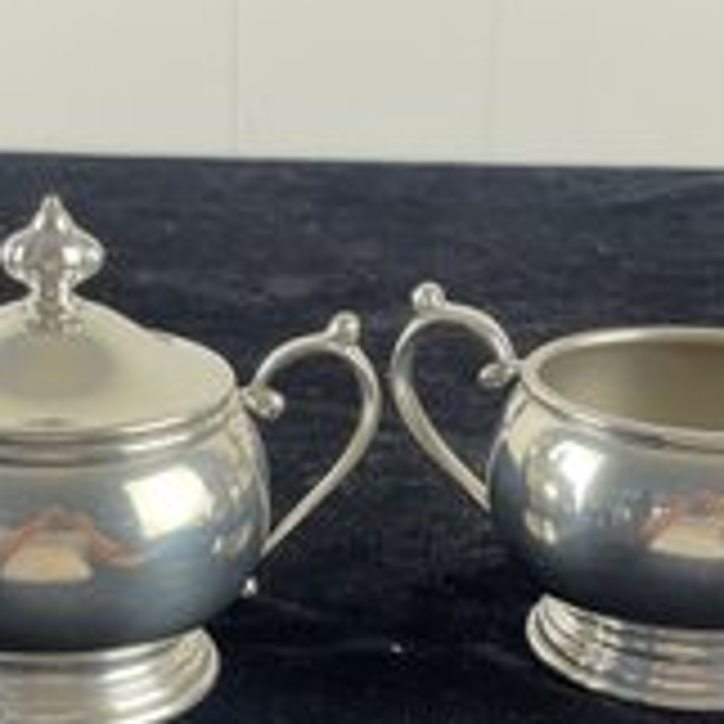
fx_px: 2319
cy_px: 456
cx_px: 362
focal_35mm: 98
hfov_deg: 17.7
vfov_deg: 17.7
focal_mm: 6
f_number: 2
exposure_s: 1/120
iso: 125
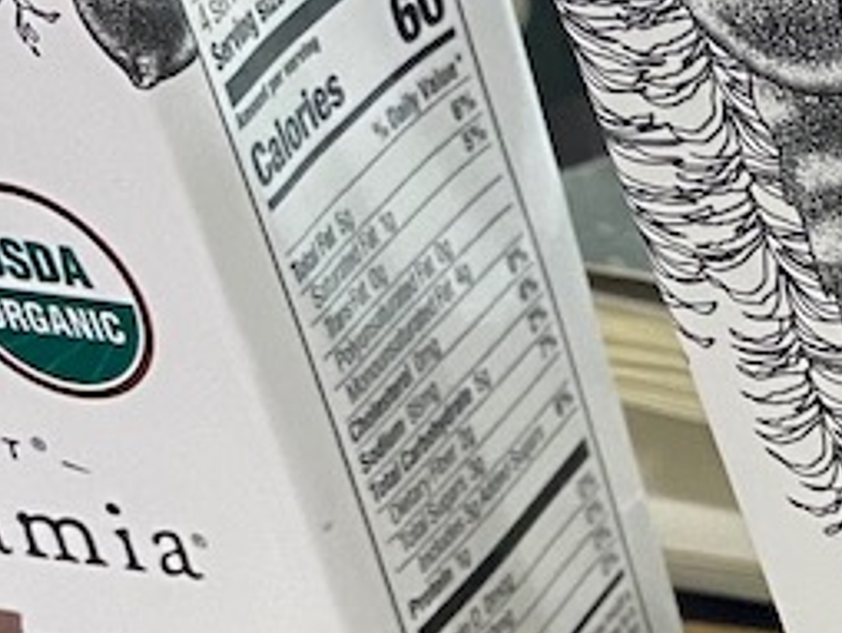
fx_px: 3189
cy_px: 925
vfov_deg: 10.9
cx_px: 1734
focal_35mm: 131
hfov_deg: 12.9
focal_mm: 4.25
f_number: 1.8
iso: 200
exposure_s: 1/60
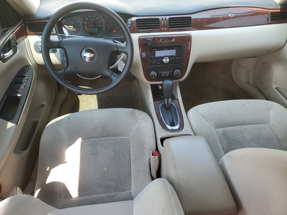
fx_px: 216
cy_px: 108
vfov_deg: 53.1
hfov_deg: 67.3
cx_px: 144
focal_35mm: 26
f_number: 1.5
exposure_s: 1/244
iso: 50
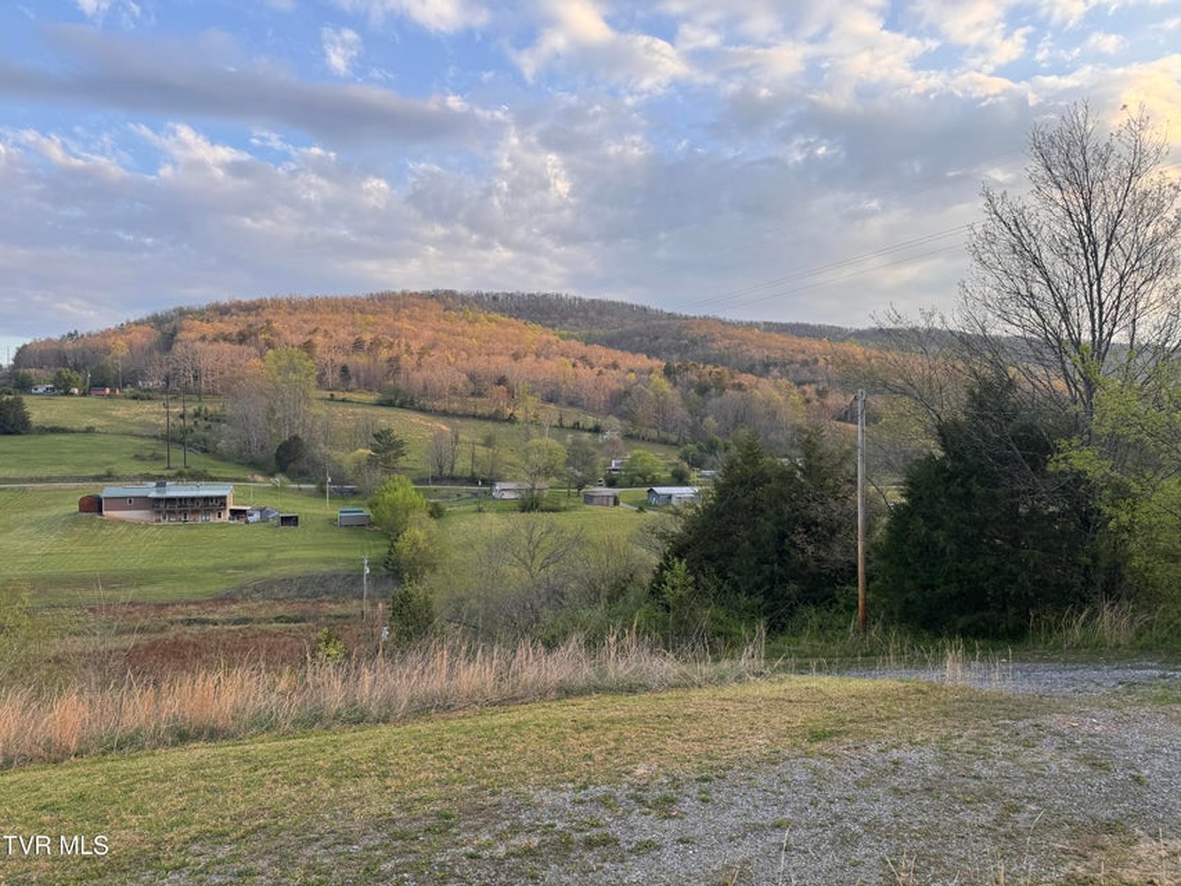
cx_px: 590
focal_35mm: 24
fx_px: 819
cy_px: 443
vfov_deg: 56.8
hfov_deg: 71.6
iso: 80
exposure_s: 1/765
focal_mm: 6.76
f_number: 1.78
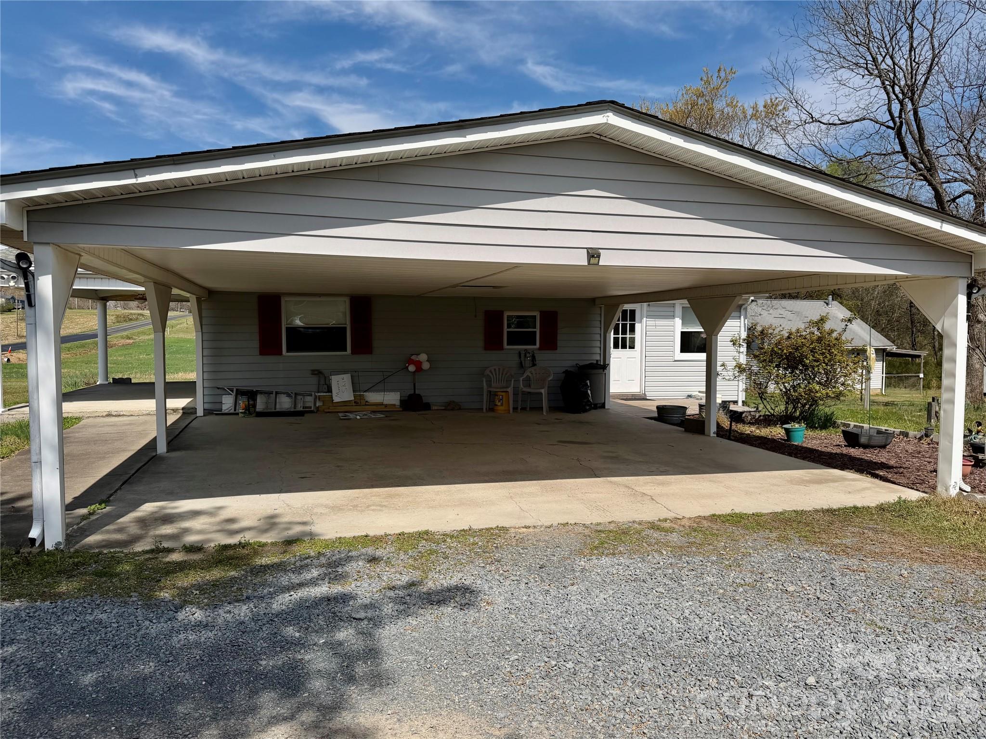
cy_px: 370
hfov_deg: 71.6
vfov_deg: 56.8
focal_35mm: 24
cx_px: 493
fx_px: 683
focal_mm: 6.76
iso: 80
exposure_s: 1/6173
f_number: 1.78
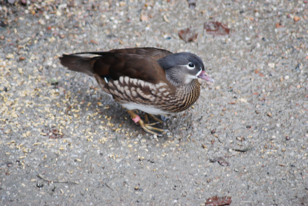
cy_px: 103
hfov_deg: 4.6
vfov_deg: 3.1
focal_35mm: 450
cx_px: 154
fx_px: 3855
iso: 200
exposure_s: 1/15
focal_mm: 300
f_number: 5.6
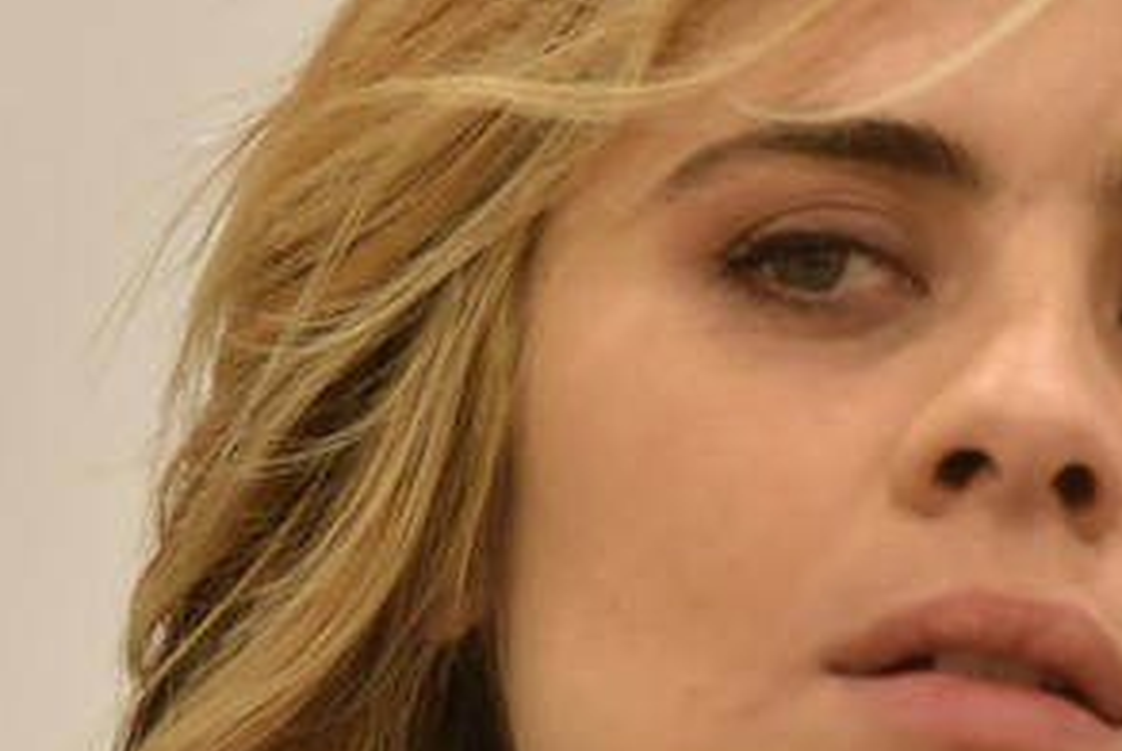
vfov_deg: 2.1
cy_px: 759
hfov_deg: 3.2
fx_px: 20340
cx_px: 798
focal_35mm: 652
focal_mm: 170
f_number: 3.2
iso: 3200
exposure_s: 1/250
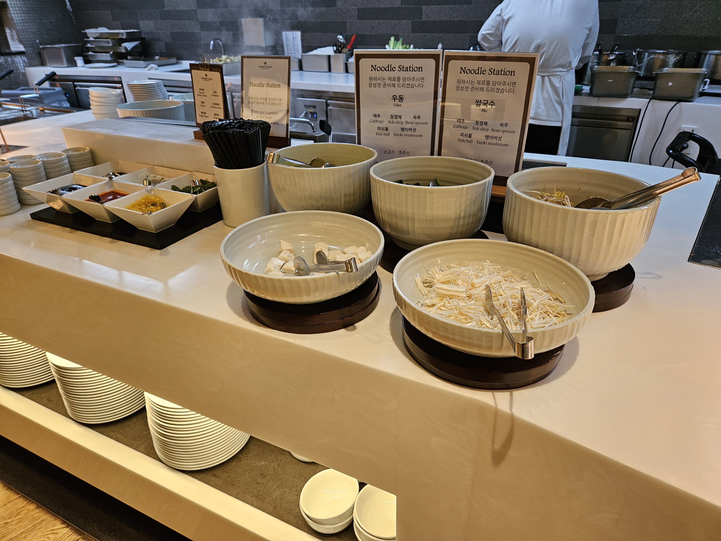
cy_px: 270
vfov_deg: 58.9
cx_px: 360
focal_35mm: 23
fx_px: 479
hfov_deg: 73.9
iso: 100
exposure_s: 1/120
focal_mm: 5.4
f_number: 1.8
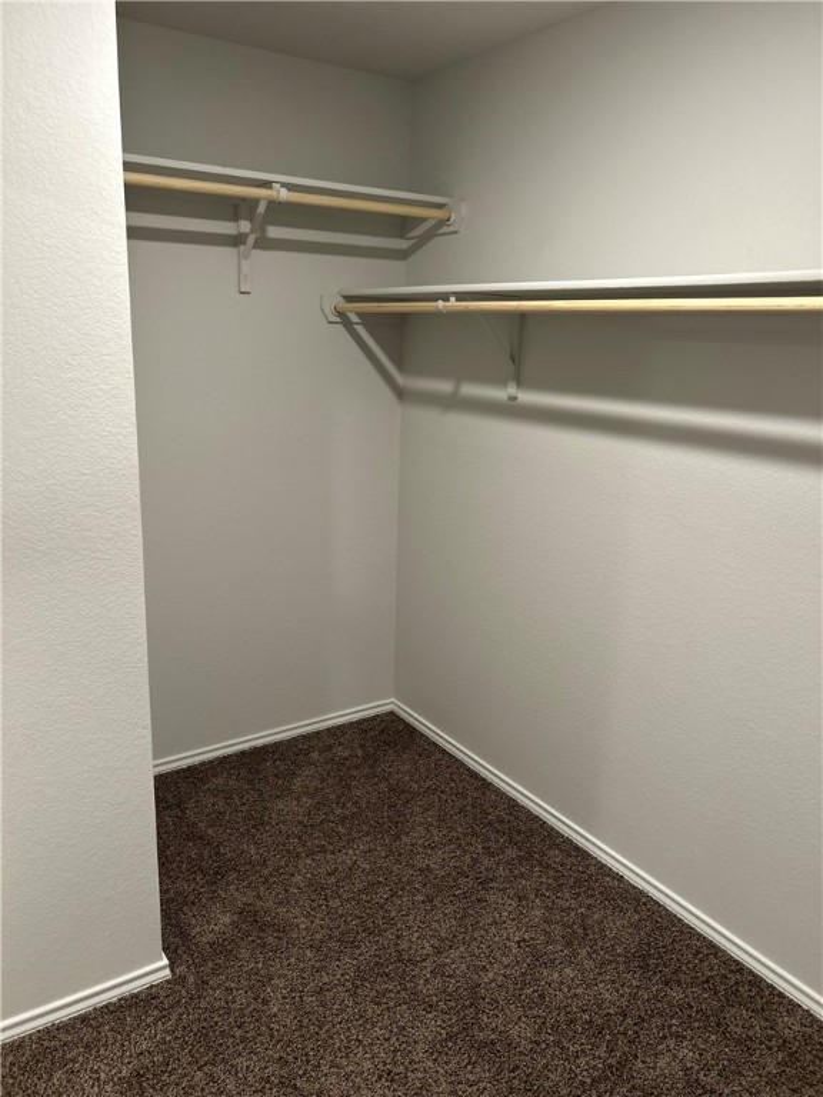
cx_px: 412
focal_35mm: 26
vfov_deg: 67.3
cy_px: 548
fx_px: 824
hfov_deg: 53.1
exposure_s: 1/60
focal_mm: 5.7
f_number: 1.5
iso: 160
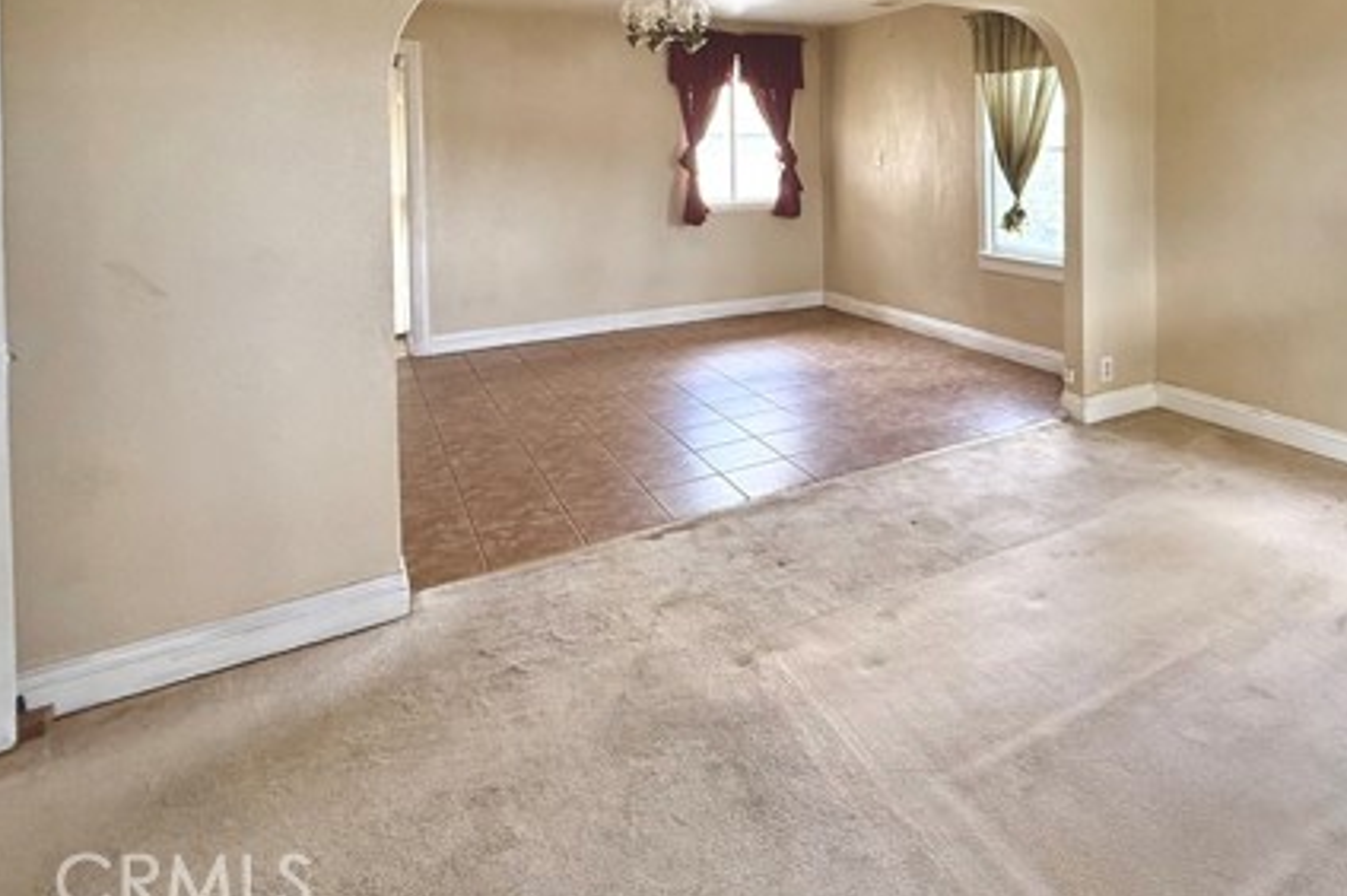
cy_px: 165
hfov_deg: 76.6
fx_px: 823
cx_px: 877
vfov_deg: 53.0
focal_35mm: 22
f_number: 2.2
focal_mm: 2.22
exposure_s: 1/99
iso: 320
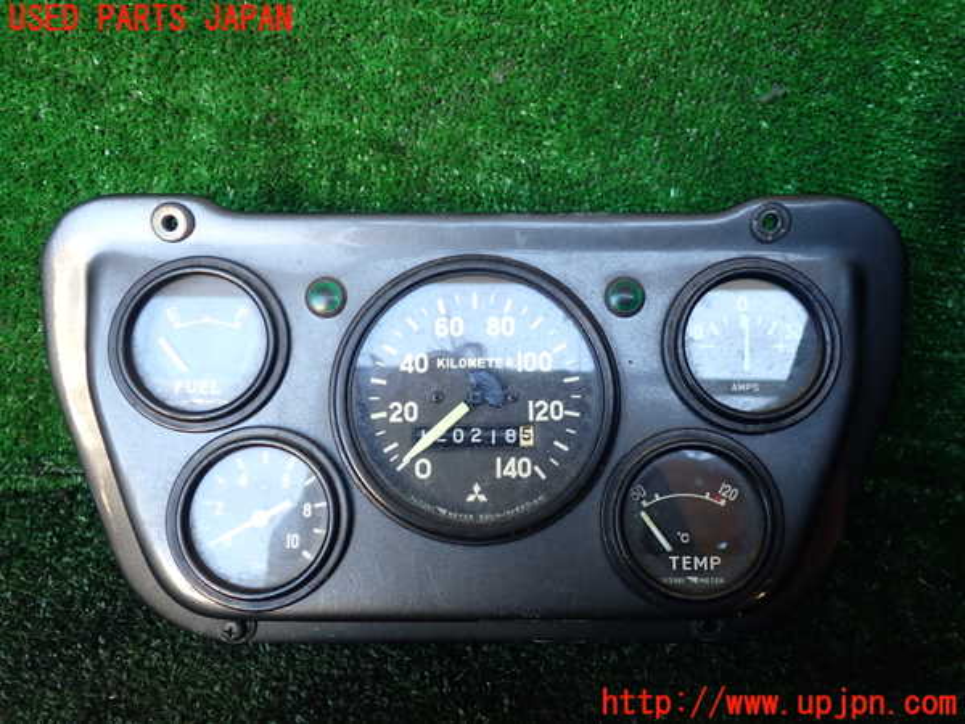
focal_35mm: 30
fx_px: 836
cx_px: 482
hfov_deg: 60.0
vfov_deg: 46.8
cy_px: 362
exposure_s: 1/60
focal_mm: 5.4
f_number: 2.3
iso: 200
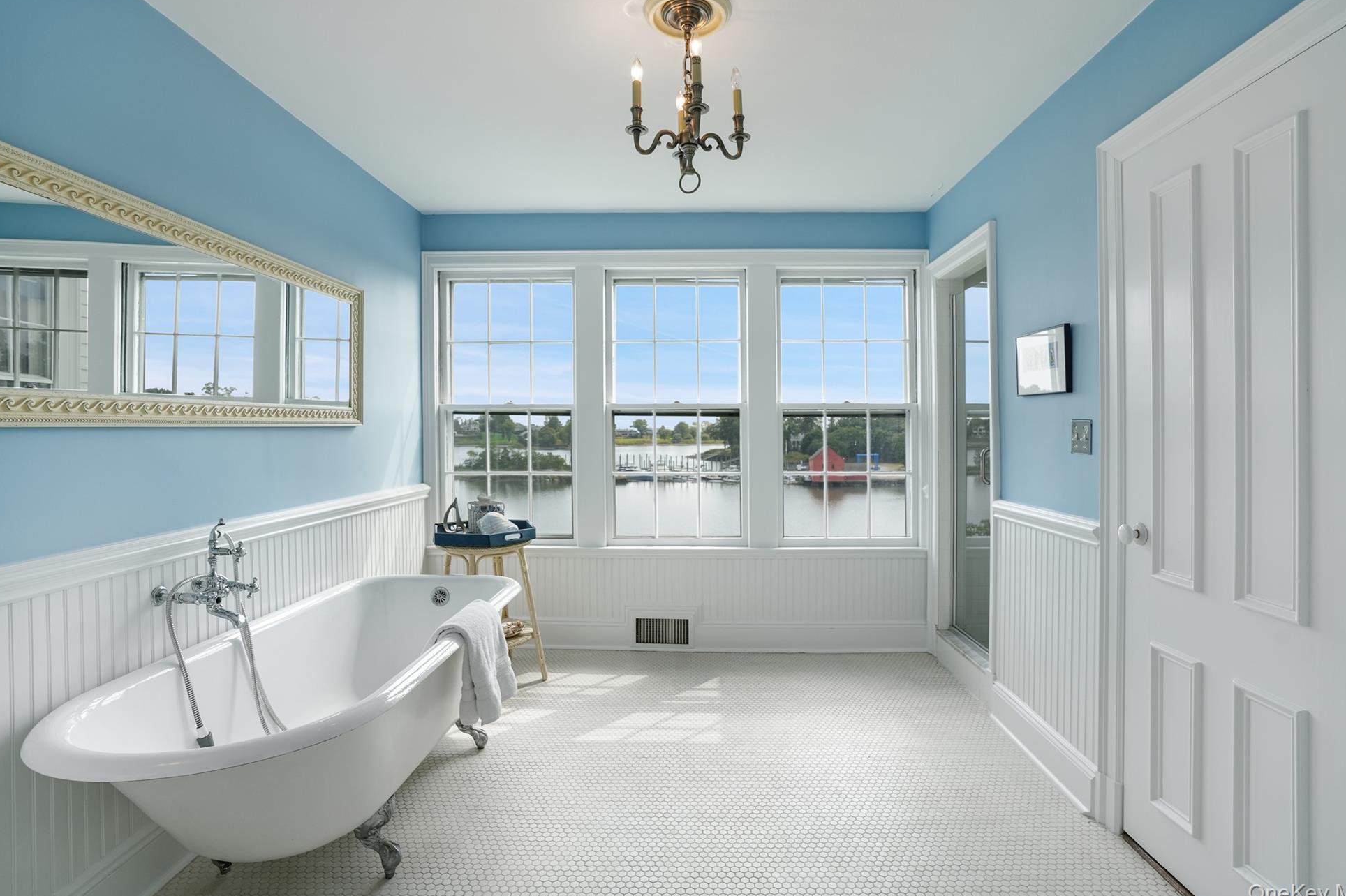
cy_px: 433
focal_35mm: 17
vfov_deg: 70.4
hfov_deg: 93.3
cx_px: 675
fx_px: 635
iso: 250
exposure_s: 1/50
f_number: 7.1
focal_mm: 16
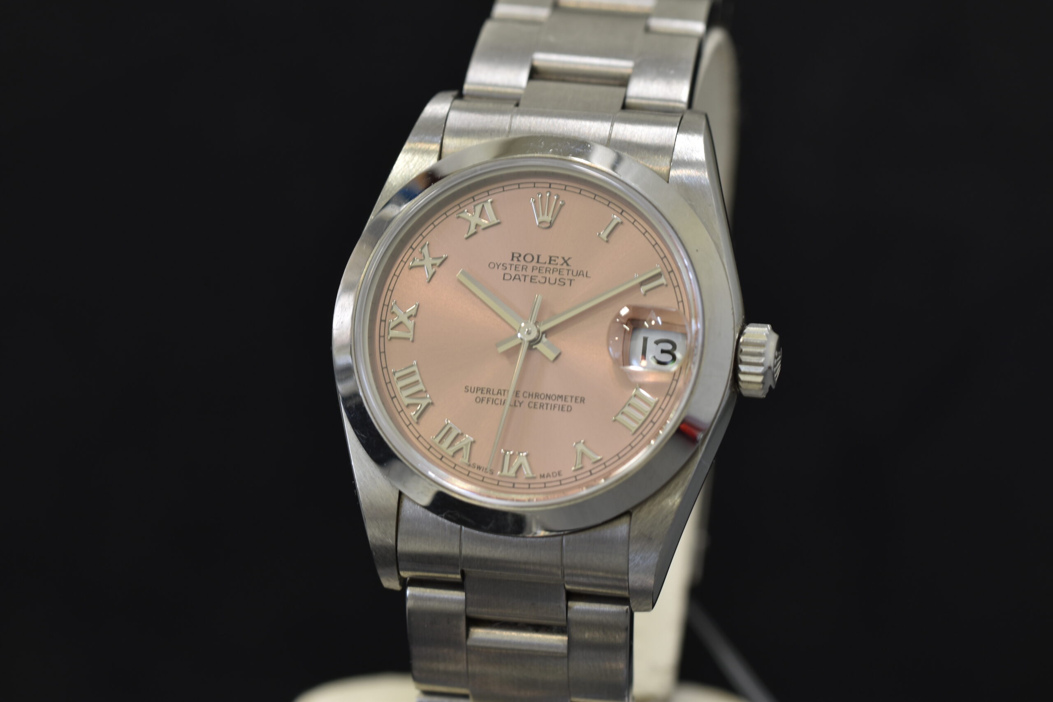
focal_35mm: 135
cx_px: 526
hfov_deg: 15.2
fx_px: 3949
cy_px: 351
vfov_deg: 10.2
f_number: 7.1
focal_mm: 90
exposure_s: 1/10
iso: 100
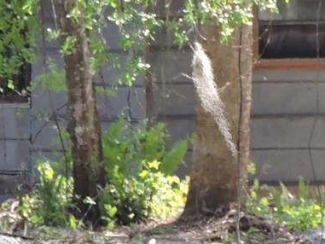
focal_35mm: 1469
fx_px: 13796
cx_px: 281
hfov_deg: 1.3
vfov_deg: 1.0
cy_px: 12
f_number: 4.8
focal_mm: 62.4
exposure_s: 1/200
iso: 220
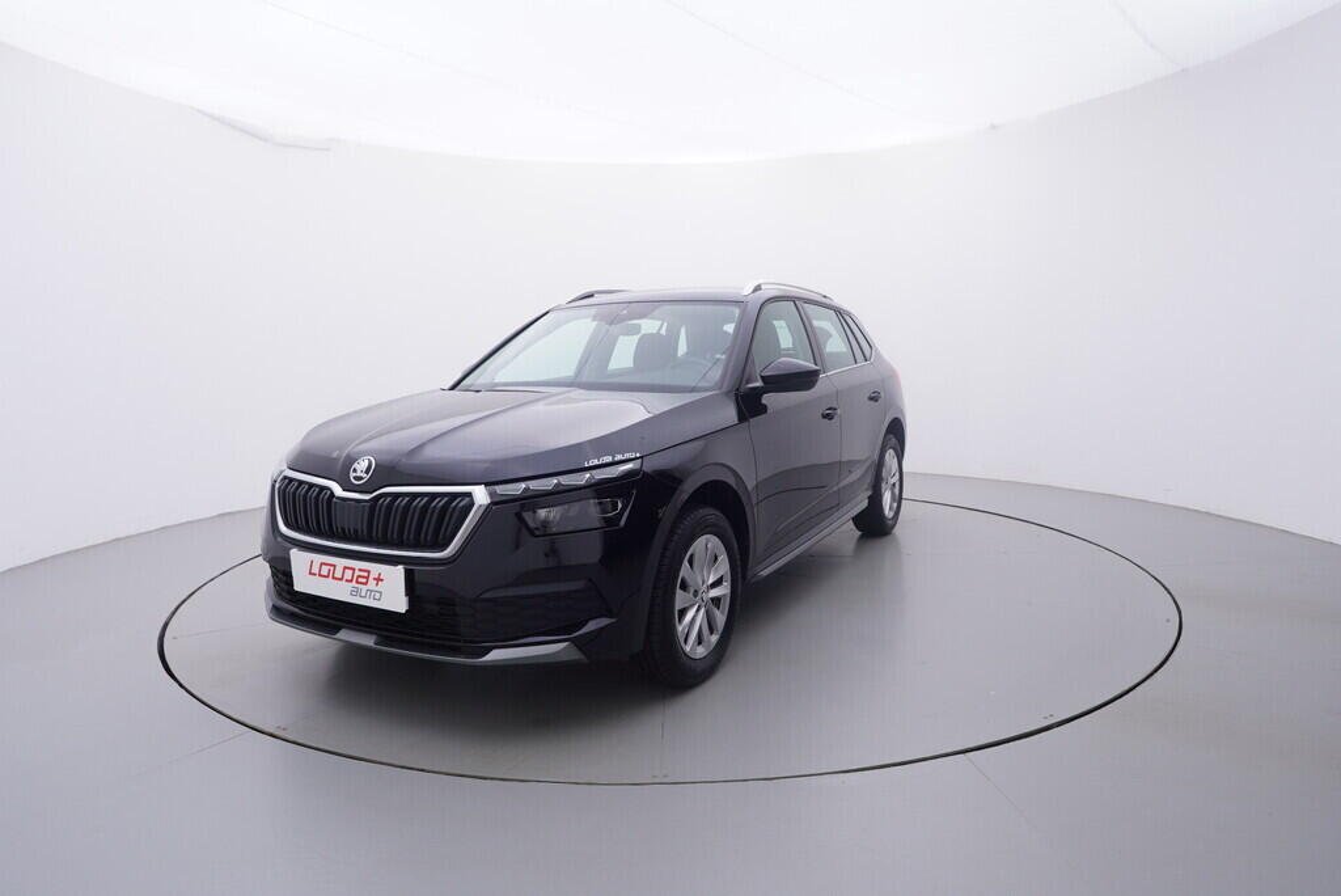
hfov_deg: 77.3
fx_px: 839
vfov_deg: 56.2
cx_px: 670
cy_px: 448
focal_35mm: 22
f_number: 5
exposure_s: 1/80
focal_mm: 15
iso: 200
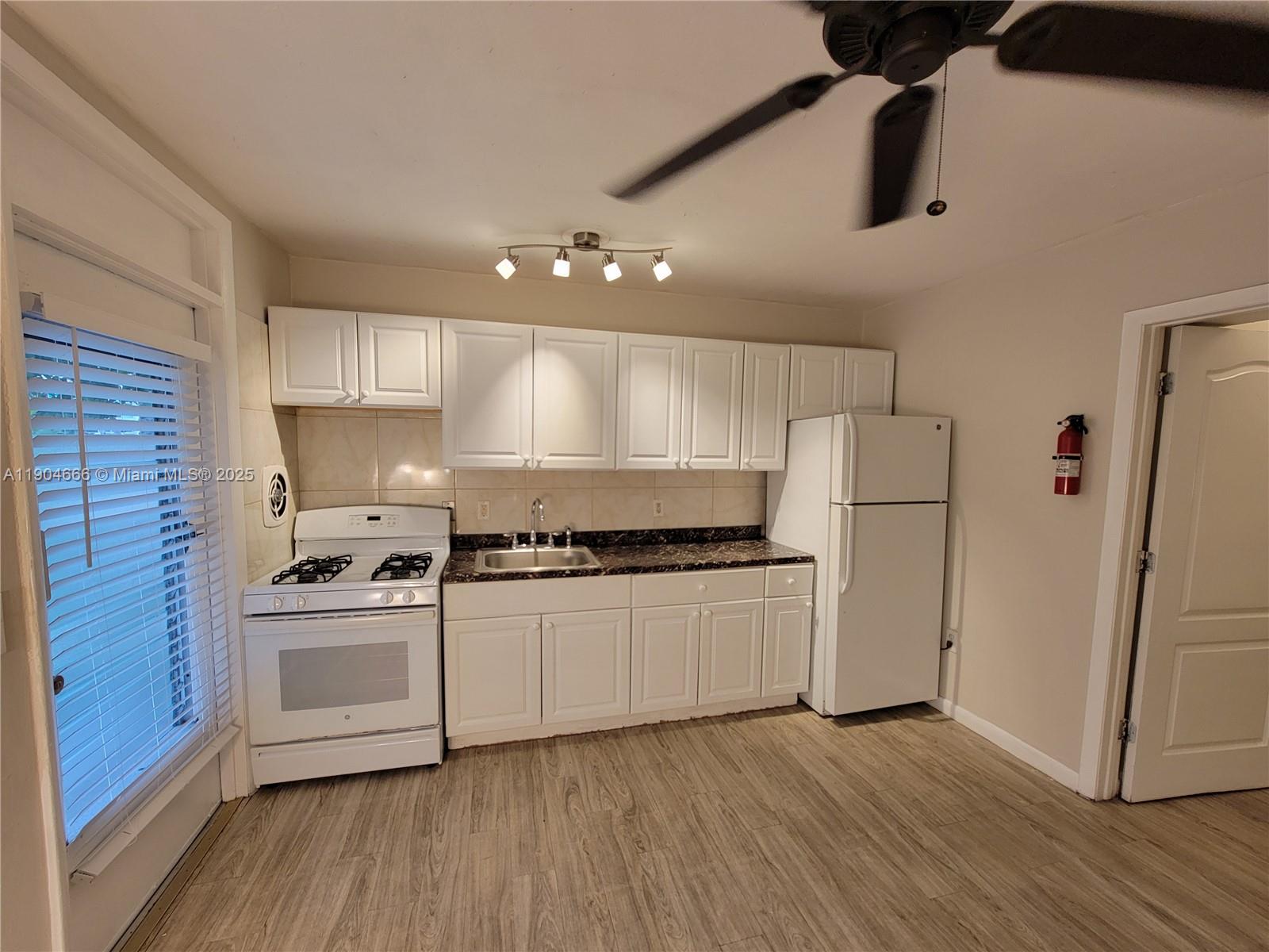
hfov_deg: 106.2
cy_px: 476
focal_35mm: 13
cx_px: 634
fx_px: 477
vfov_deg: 89.9
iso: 100
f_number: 2.2
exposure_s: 1/60
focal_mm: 2.2
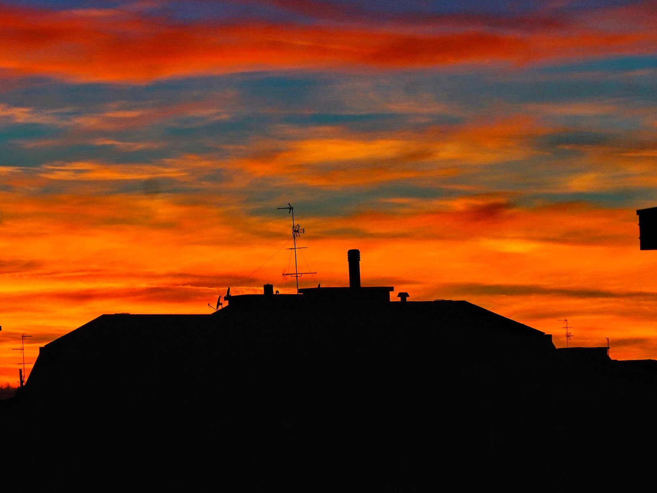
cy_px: 202
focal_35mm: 290
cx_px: 311
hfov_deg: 6.8
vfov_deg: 5.1
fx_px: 5499
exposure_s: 1/250
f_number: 8
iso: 320
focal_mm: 135
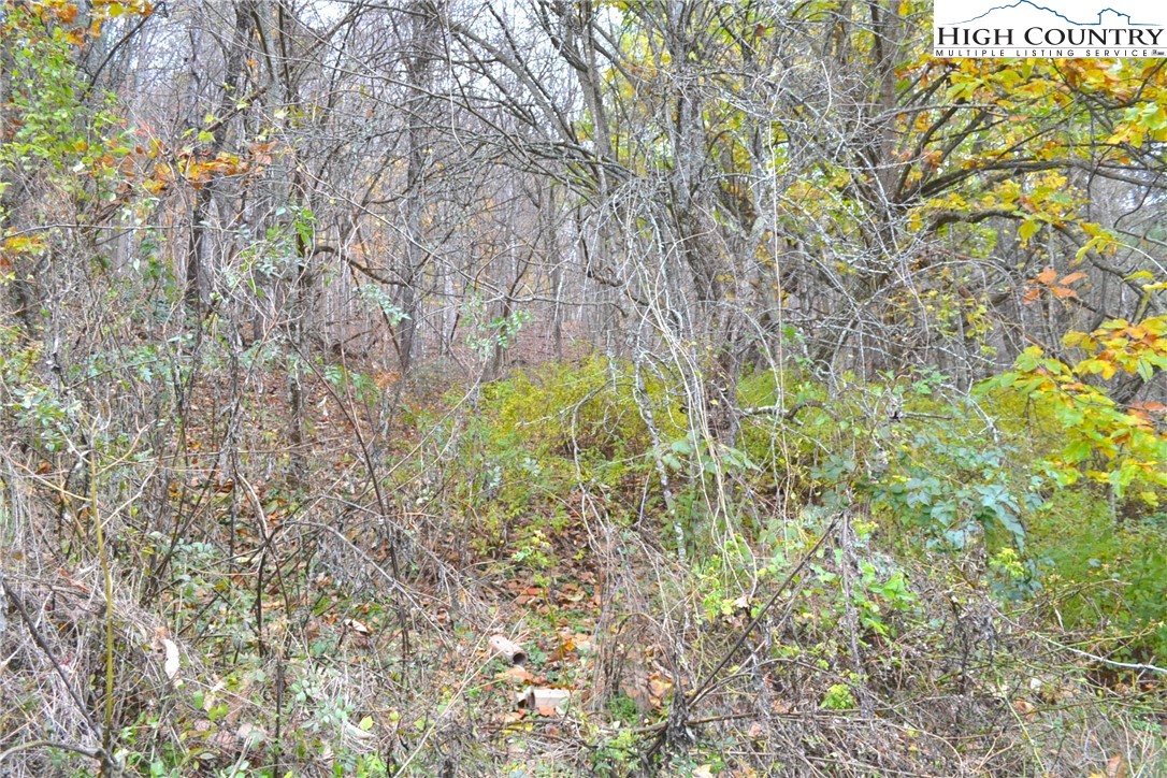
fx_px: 875
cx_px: 584
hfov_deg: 67.4
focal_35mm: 27
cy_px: 389
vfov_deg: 47.9
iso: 400
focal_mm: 18
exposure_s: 1/100
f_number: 5
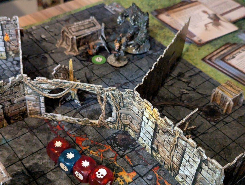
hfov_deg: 39.6
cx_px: 122
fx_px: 340
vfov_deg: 30.3
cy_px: 92
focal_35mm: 48
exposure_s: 1/52.6
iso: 1681
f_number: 1.85
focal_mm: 6.81
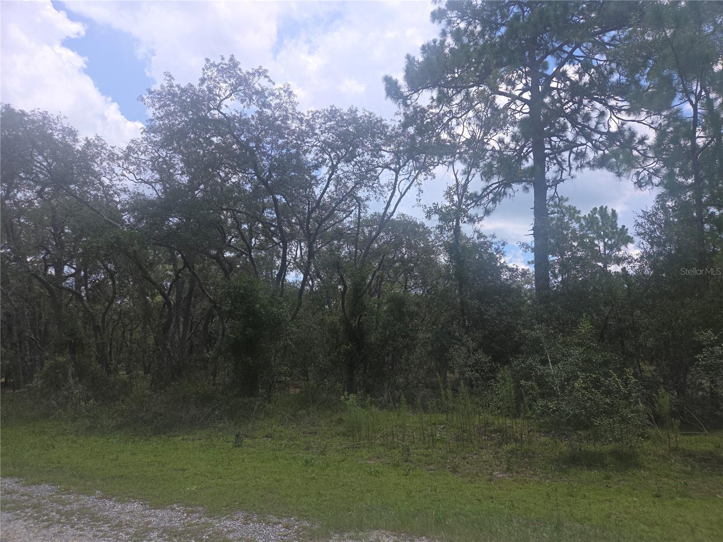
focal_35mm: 23
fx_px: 480
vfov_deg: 58.9
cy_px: 271
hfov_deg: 73.9
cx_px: 362
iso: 25
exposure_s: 1/1325
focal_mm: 5.4
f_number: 1.8
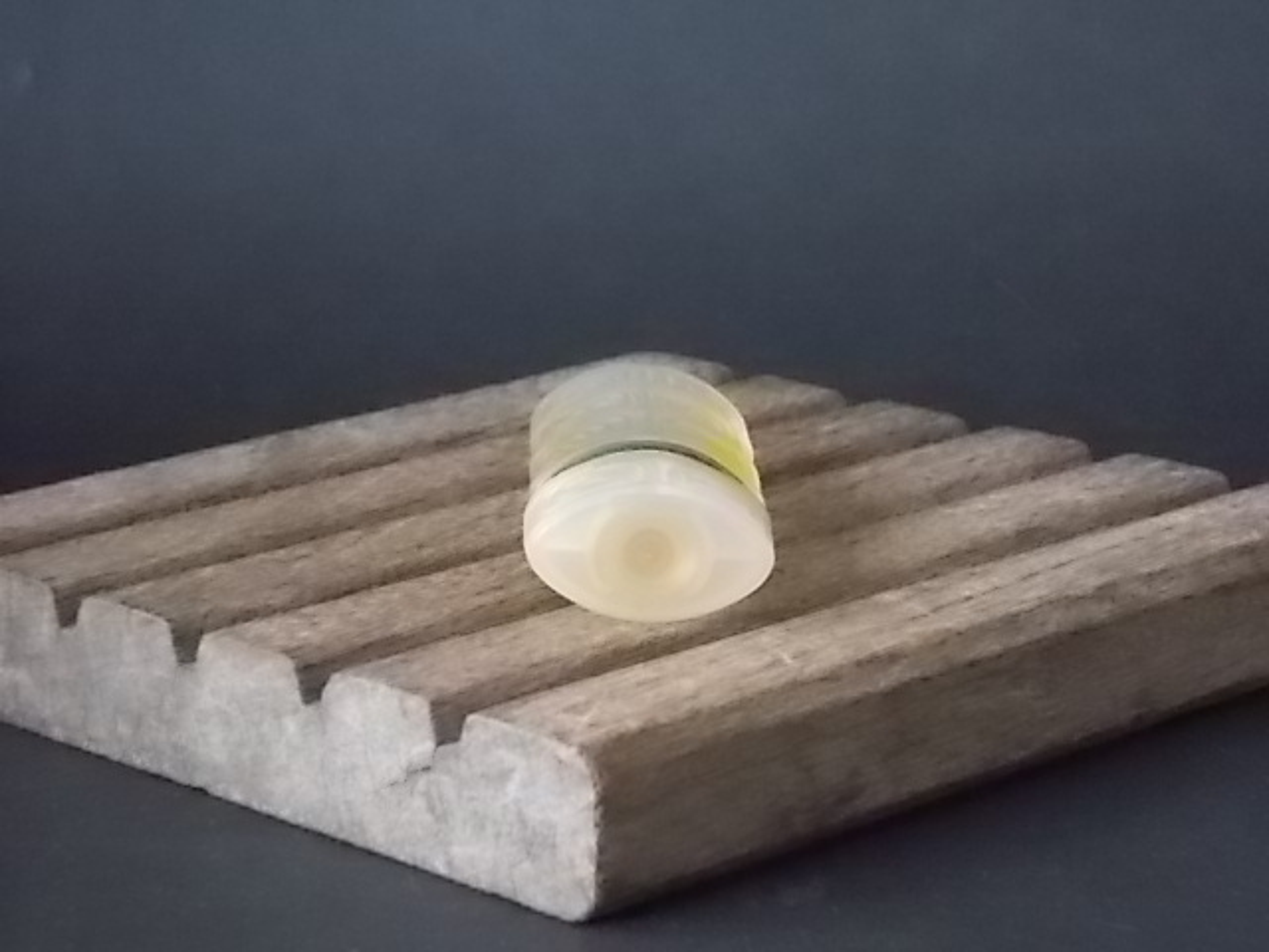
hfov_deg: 17.4
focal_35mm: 113
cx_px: 634
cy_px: 476
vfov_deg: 13.1
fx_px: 4143
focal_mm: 20.1
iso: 800
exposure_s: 1/60
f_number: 6
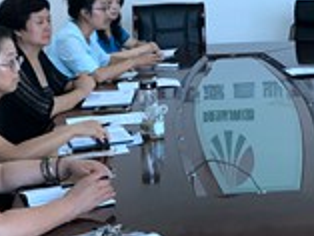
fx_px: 808
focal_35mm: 89
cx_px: 270
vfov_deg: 16.4
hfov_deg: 21.6
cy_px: 19
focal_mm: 3.99
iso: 40
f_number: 1.8
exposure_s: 1/33
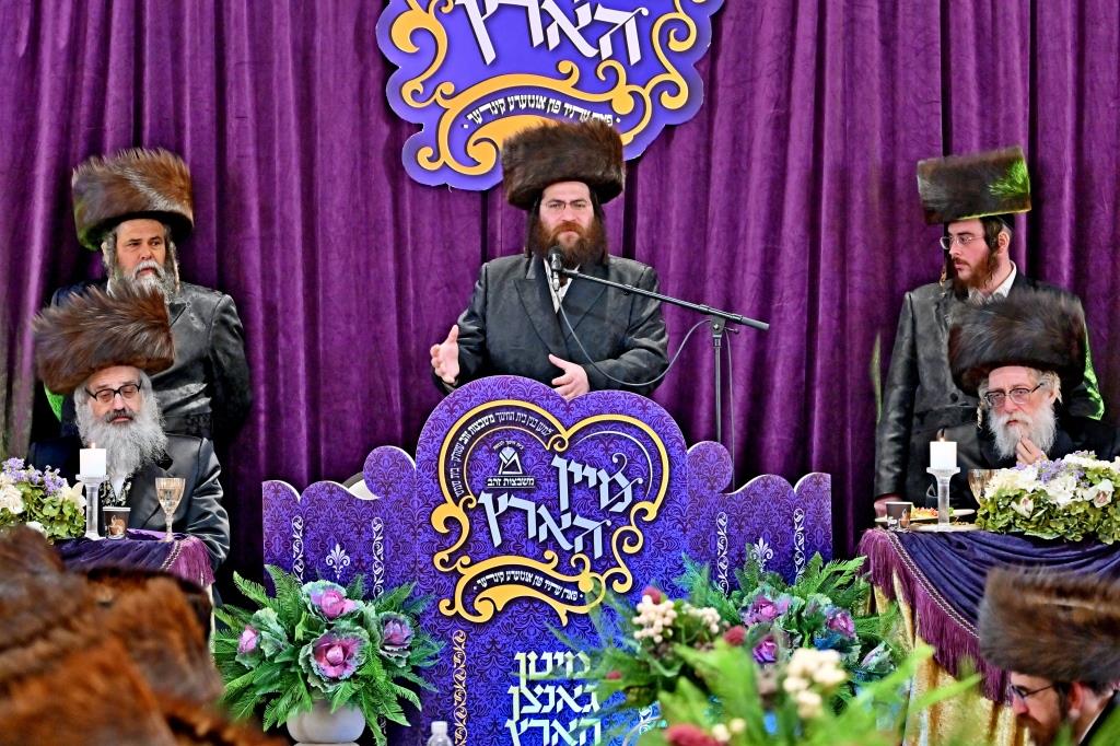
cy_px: 373
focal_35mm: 144
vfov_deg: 9.5
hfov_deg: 14.3
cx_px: 560
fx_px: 4478
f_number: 4
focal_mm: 96
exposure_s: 1/200
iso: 1000
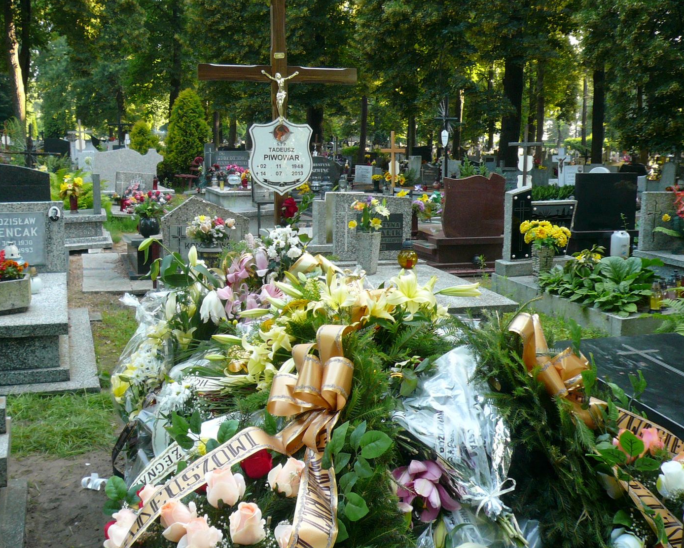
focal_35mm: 38
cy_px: 277
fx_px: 769
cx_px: 325
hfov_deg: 47.9
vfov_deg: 39.2
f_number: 2.8
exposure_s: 1/60
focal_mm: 4.6
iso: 100
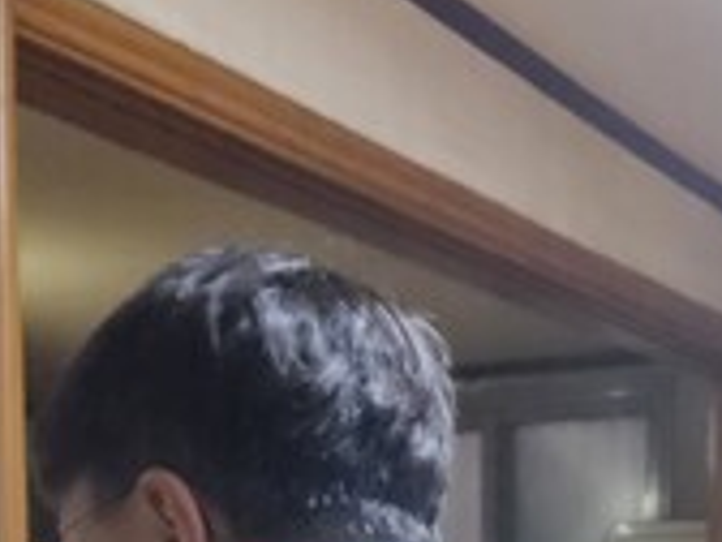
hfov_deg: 23.7
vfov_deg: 16.4
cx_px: 481
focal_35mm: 82
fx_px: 1710
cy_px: 809
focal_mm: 5.4
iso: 800
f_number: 1.8
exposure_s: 1/240
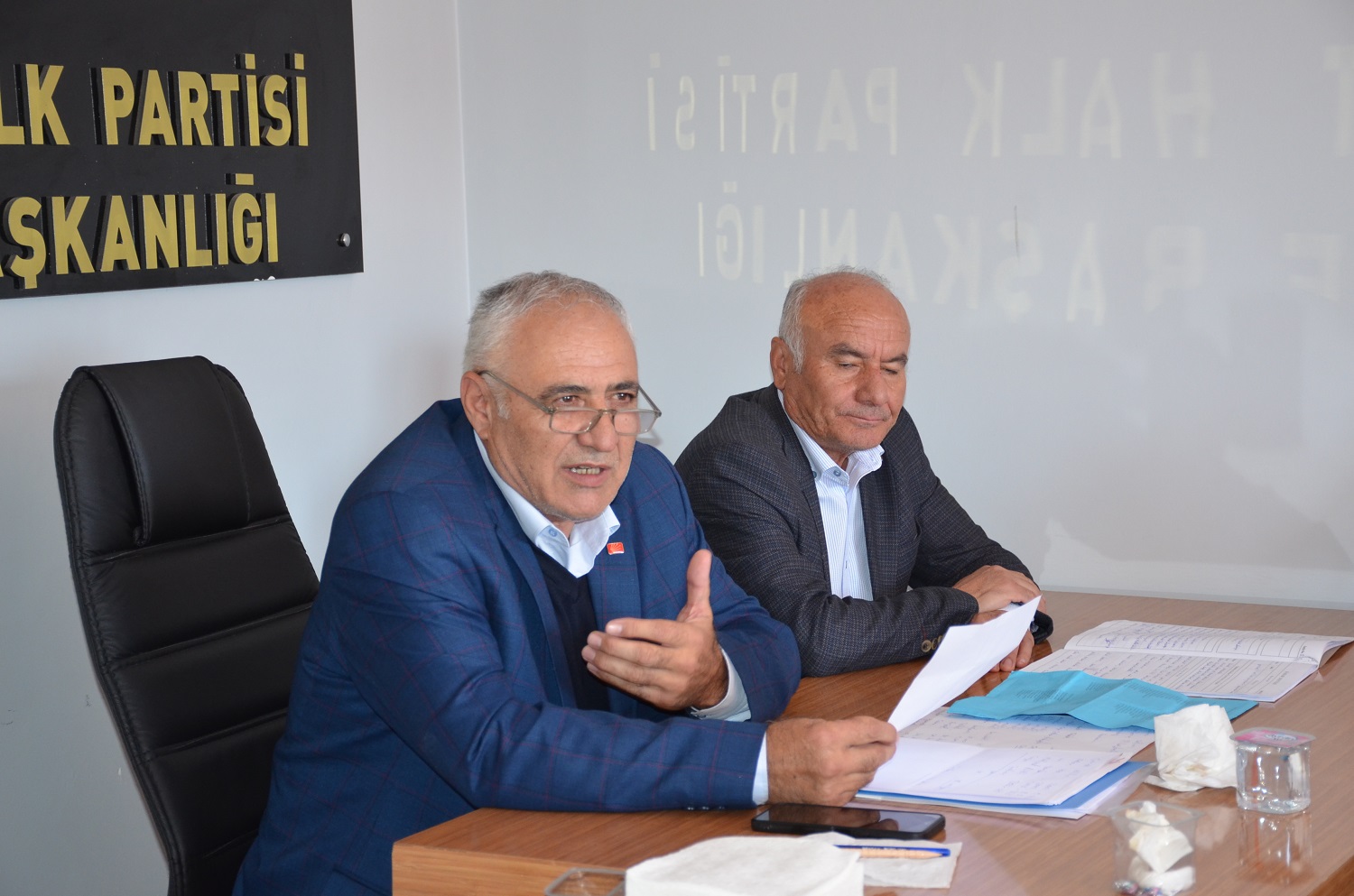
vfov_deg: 18.8
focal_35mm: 72
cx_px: 677
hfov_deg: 28.1
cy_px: 448
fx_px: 2702
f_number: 4.5
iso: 800
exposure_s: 1/60
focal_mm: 48
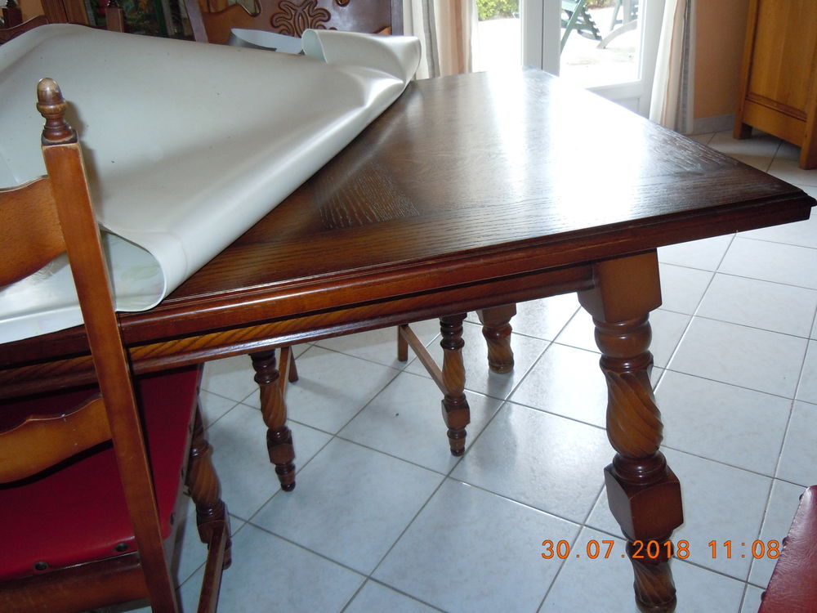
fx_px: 708
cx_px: 408
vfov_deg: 46.8
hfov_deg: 60.0
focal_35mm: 30
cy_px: 306
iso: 320
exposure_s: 1/80
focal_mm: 5.4
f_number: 3.5
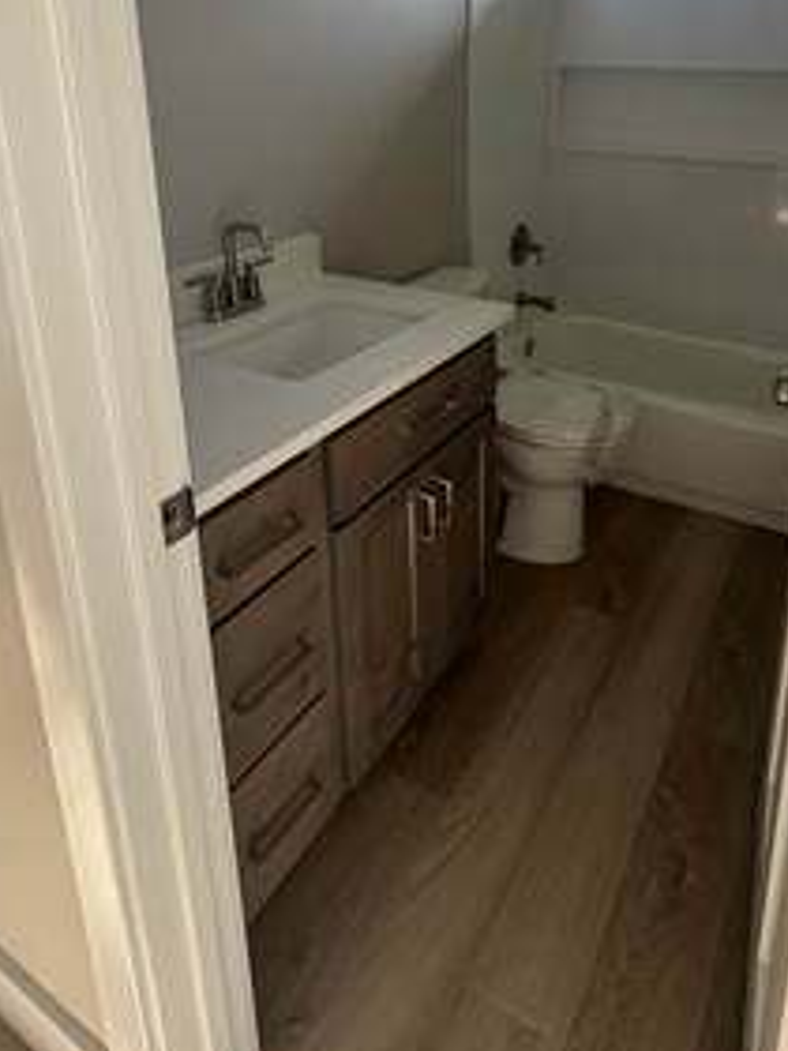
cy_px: 267
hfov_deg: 55.7
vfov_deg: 67.2
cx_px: 522
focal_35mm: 24
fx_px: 728
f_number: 2.2
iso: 320
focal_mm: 2.22
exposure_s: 1/84
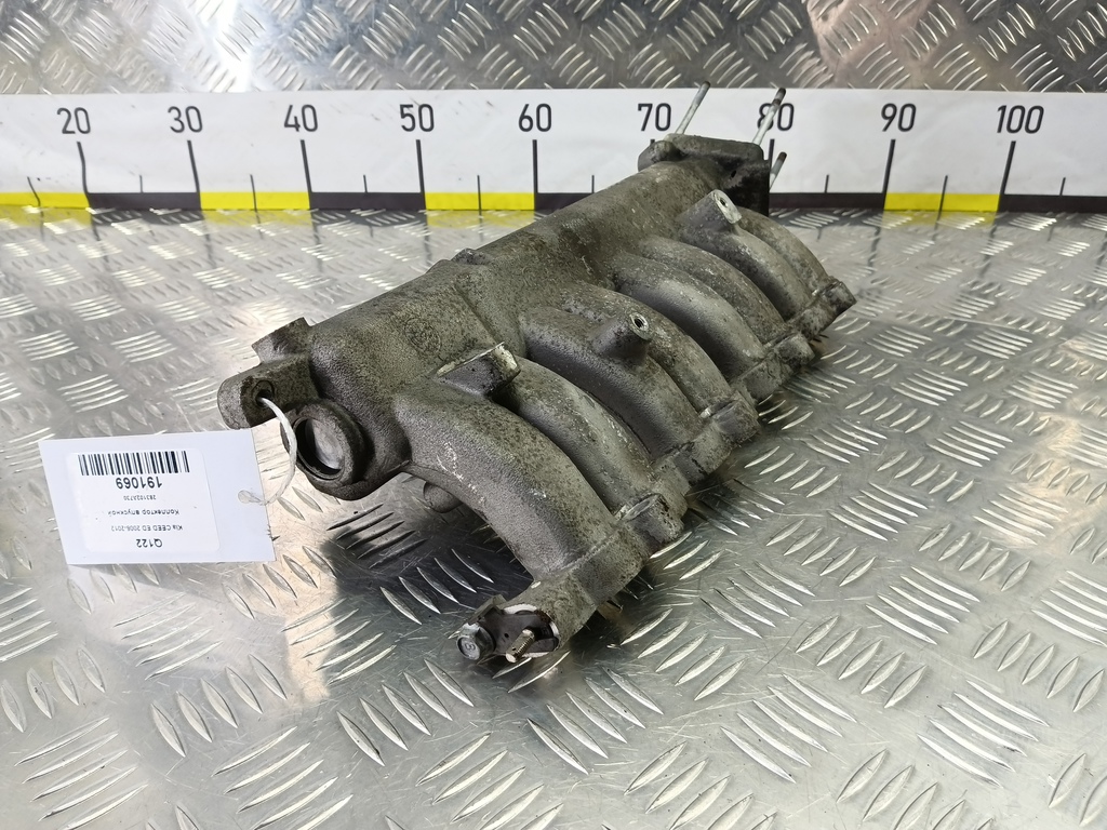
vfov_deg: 58.9
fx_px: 736
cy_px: 415
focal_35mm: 23
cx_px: 554
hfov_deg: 73.9
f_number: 1.6
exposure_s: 1/50
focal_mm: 4.11
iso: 153
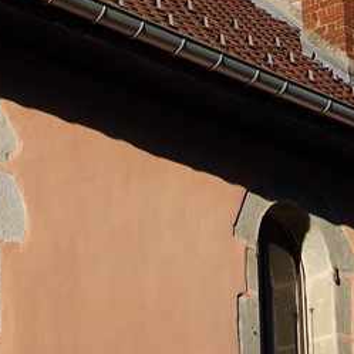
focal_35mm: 164
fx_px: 1897
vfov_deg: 10.0
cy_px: -304
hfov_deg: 10.6
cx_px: 274
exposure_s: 1/250
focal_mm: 40
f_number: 8
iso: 100
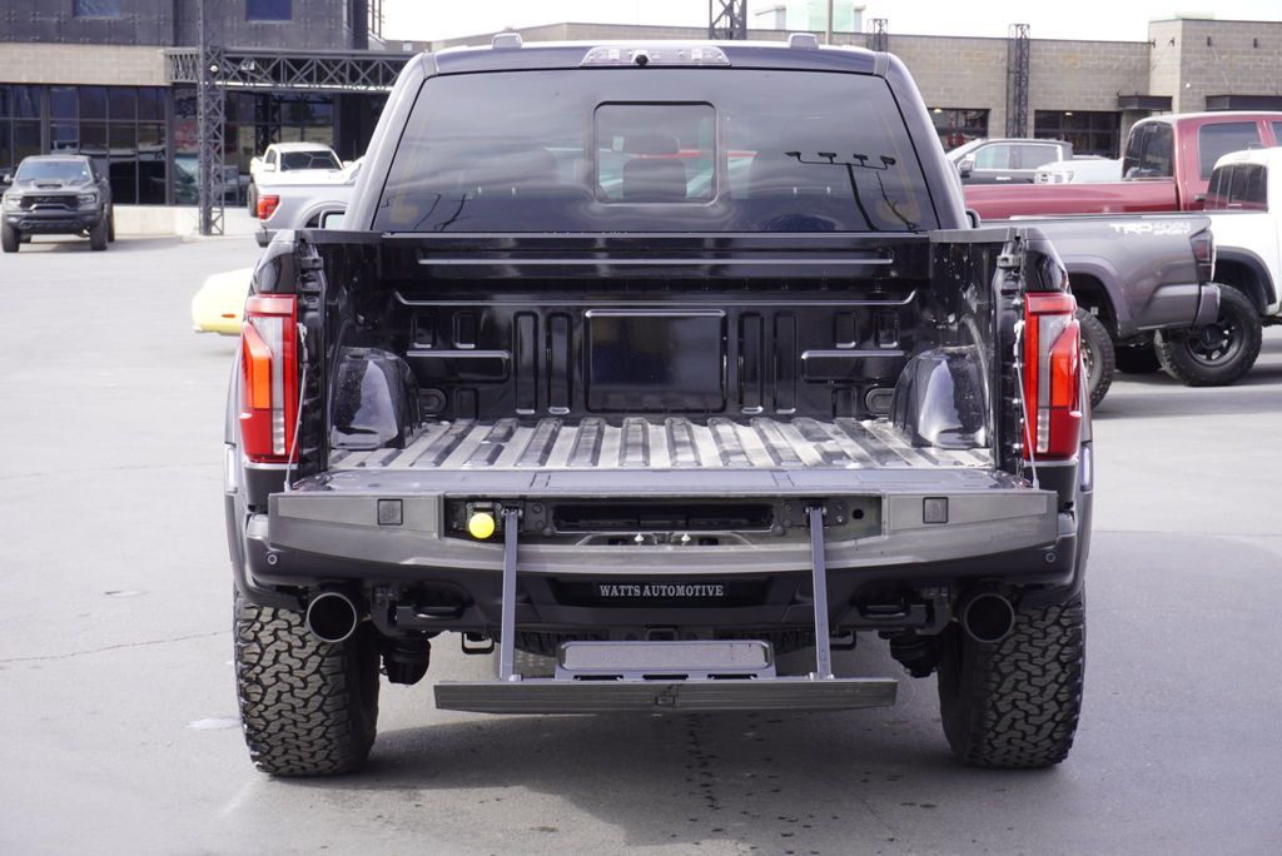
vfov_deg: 18.2
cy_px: 428
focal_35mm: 75
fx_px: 2672
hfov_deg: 27.0
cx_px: 641
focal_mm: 50
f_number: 6.3
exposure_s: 1/80
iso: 100
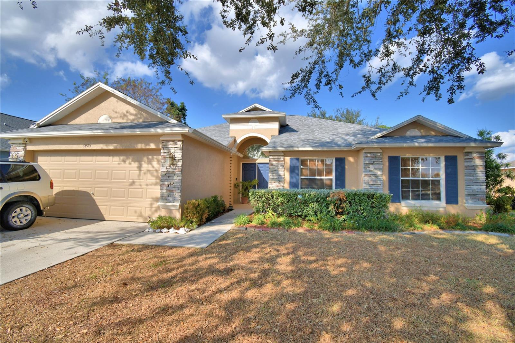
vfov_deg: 77.3
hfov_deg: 100.4
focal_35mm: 15
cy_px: 172
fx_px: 215
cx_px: 258
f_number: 4.5
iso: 100
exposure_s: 1/800
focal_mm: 10
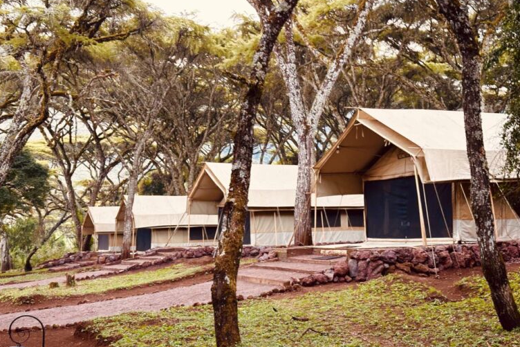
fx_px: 736
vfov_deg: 26.5
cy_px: 191
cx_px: 259
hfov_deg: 38.9
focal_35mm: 51
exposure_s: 1/60
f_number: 1.78
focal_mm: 6.86
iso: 200
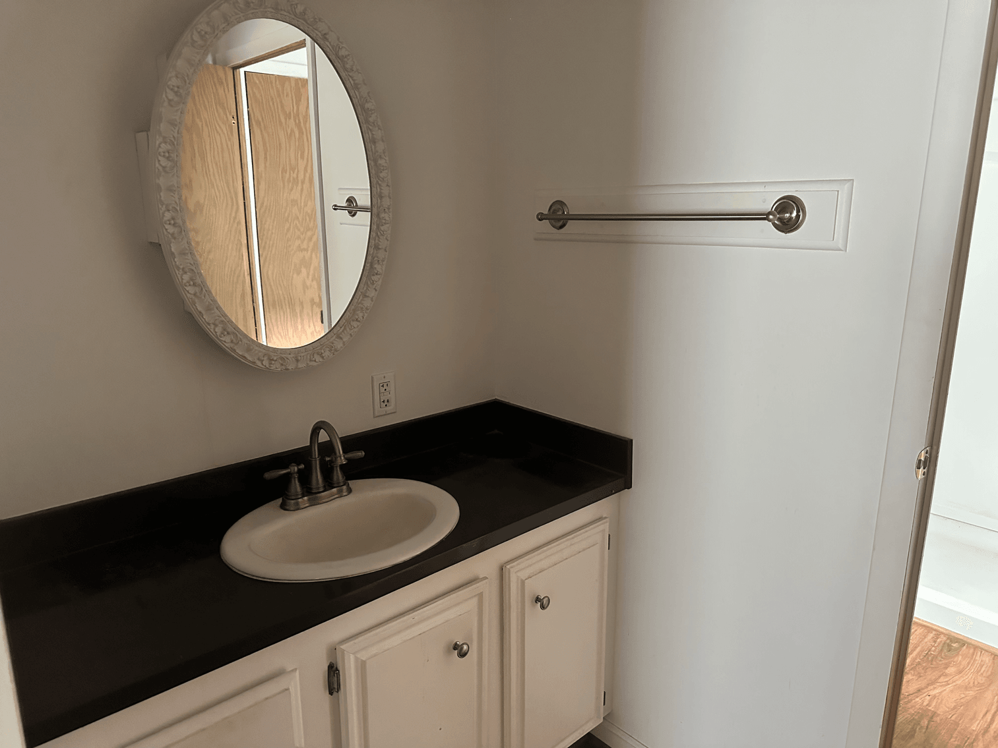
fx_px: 692
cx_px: 499
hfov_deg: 71.6
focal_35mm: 24
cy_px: 374
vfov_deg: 56.8
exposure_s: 1/58
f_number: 1.78
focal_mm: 6.86
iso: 1000
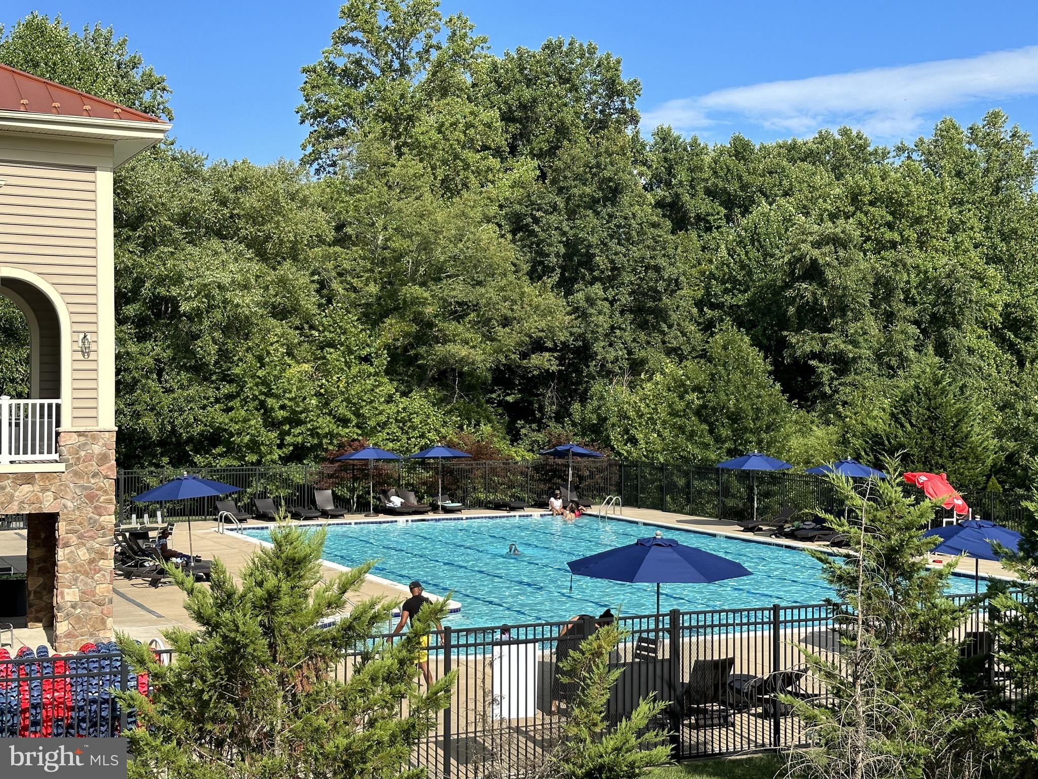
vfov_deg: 30.3
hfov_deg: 39.7
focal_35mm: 48
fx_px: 1439
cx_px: 519
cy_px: 390
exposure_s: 1/3155
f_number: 1.78
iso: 64
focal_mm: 6.86
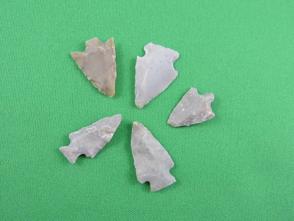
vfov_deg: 46.8
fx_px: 255
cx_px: 147
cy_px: 110
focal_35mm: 30
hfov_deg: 60.0
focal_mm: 5.4
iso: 640
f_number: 3.5
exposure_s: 1/125
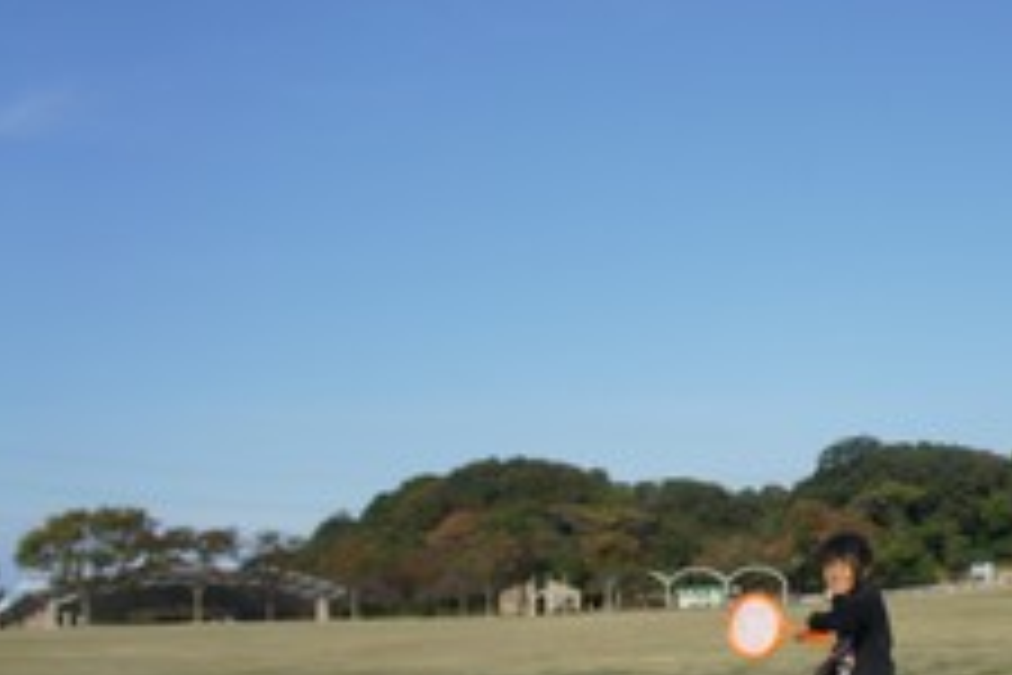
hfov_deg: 38.6
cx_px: 891
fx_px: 1349
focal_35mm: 48
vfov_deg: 28.0
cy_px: 400
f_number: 5
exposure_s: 1/1250
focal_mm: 18
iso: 200
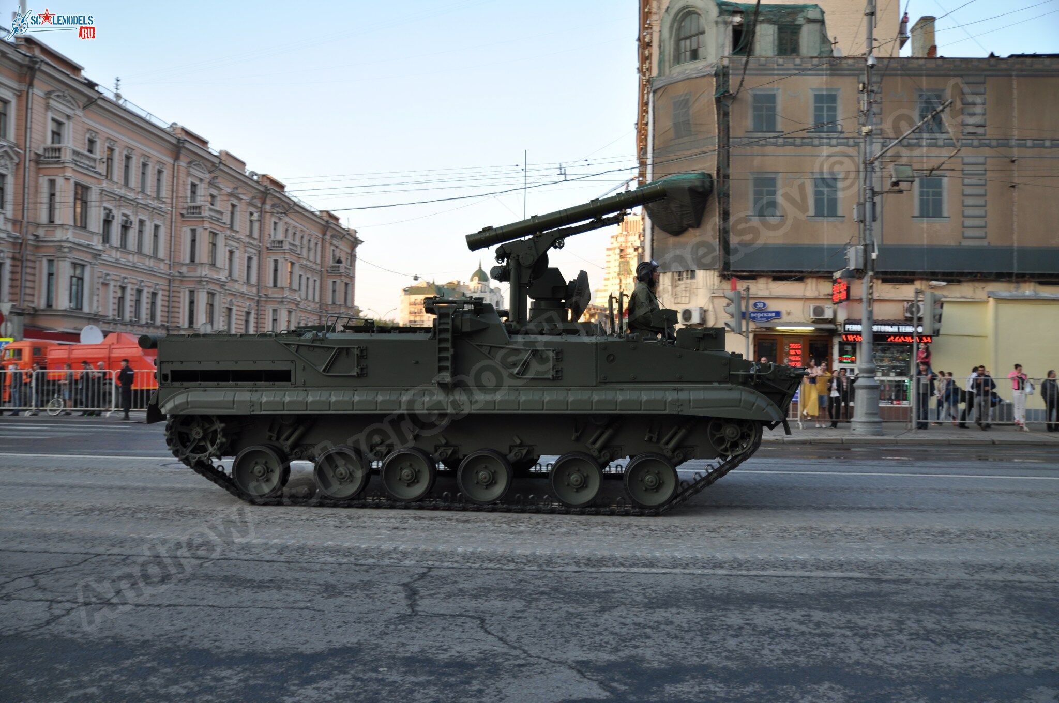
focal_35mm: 33
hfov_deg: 57.3
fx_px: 970
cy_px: 352
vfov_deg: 39.9
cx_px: 530
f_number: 2.8
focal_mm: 22
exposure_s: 1/160
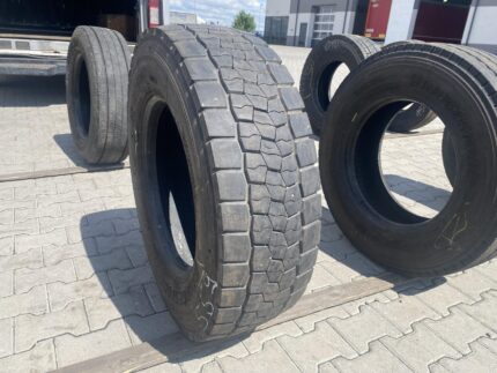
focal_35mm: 26
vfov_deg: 53.1
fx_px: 374
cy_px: 186
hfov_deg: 67.3
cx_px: 248
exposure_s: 1/1585
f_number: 1.8
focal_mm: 4.25
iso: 32
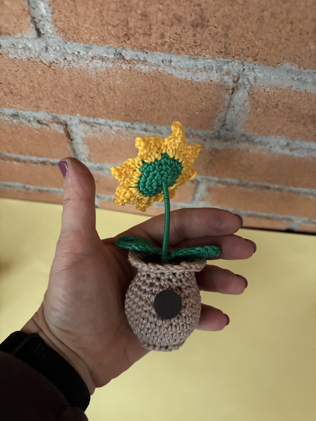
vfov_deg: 67.3
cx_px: 158
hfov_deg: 53.1
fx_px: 316
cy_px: 210
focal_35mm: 26
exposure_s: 1/30
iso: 640
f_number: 1.6
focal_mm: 5.96
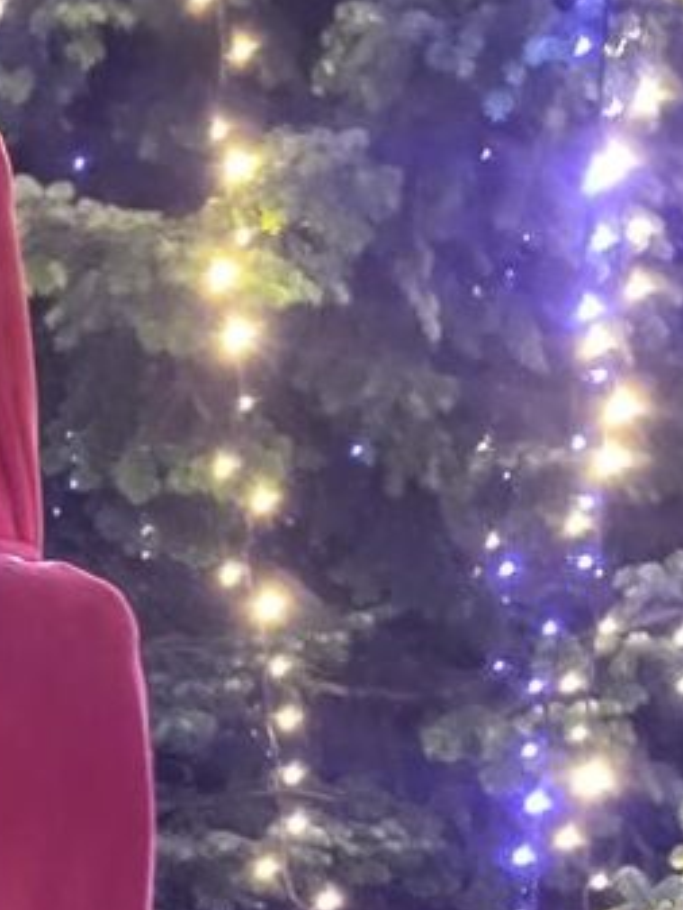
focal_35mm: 79
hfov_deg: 17.5
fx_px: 2077
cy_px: 1202
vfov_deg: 22.1
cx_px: -213
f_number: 1.8
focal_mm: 5.4
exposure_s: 1/10
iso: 1250
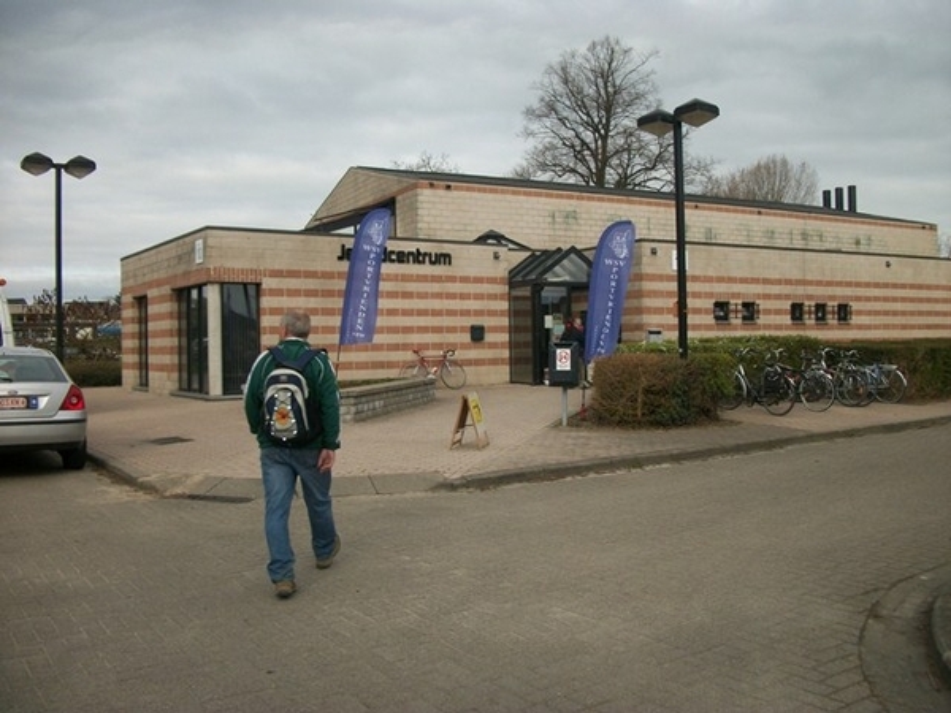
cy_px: 356
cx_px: 476
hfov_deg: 56.8
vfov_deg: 44.2
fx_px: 879
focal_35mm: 32
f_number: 8.8
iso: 80
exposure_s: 1/100
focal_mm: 5.7
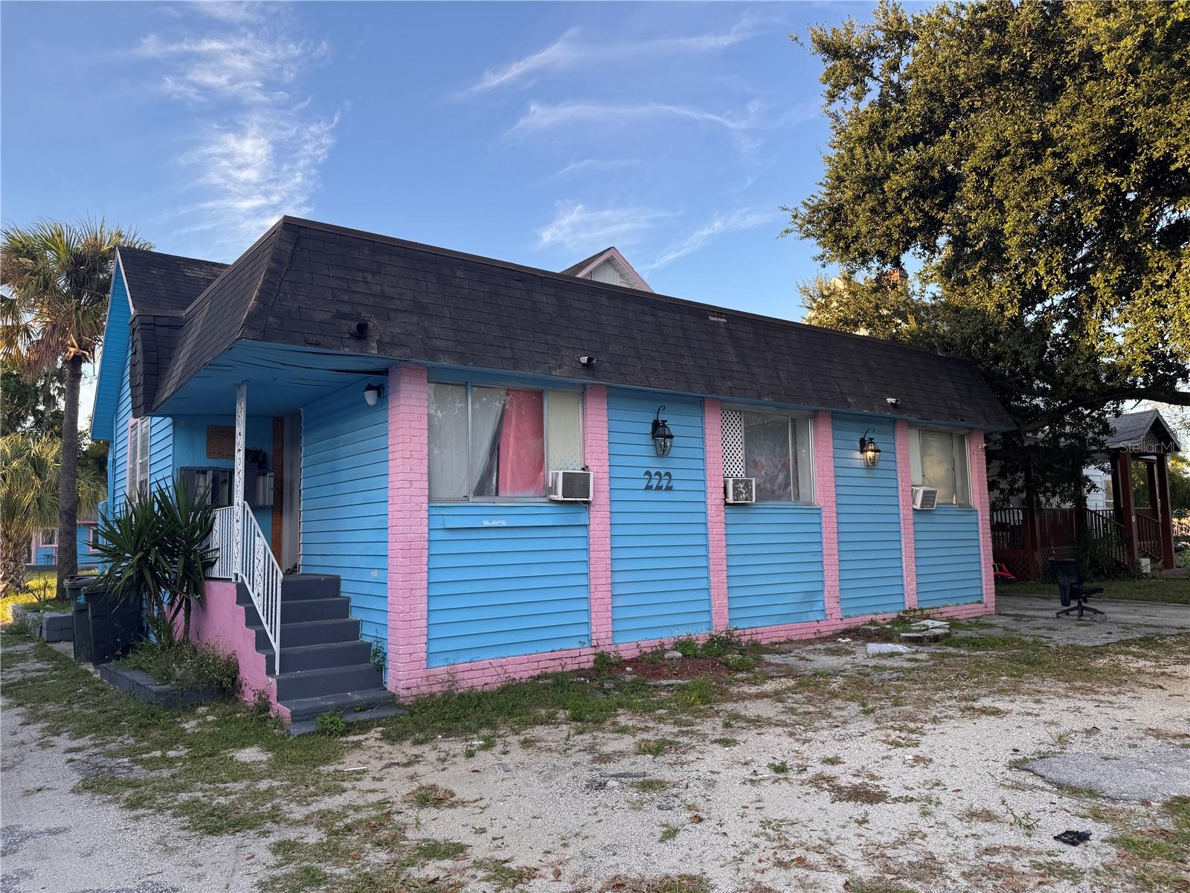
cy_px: 446
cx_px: 595
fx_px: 825
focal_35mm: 24
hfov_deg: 71.6
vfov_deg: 56.8
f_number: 1.78
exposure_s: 1/739
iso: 80
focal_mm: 6.76
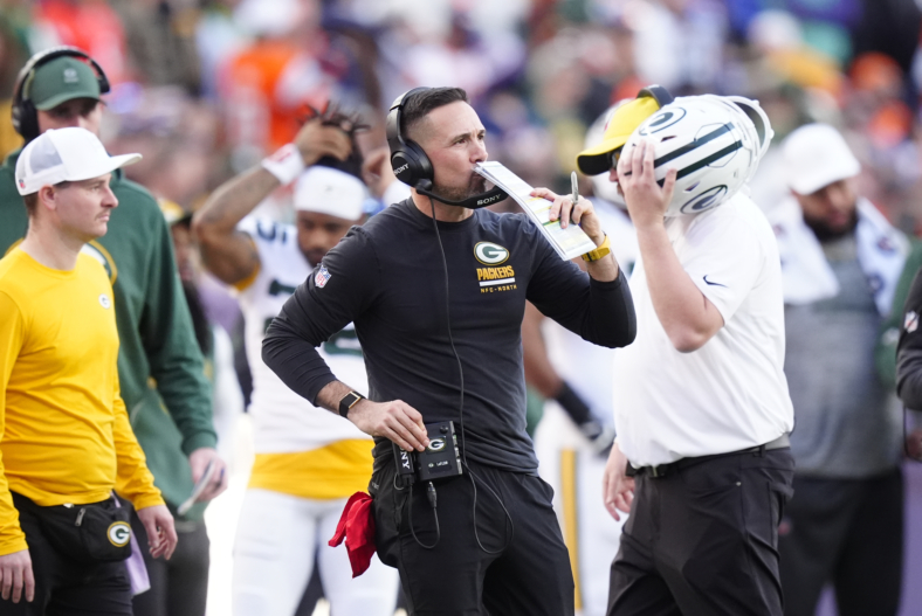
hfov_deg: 2.5
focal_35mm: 840
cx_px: 461
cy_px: 308
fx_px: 21533
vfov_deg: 1.6
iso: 3200
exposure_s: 1/1600
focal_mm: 560
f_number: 4
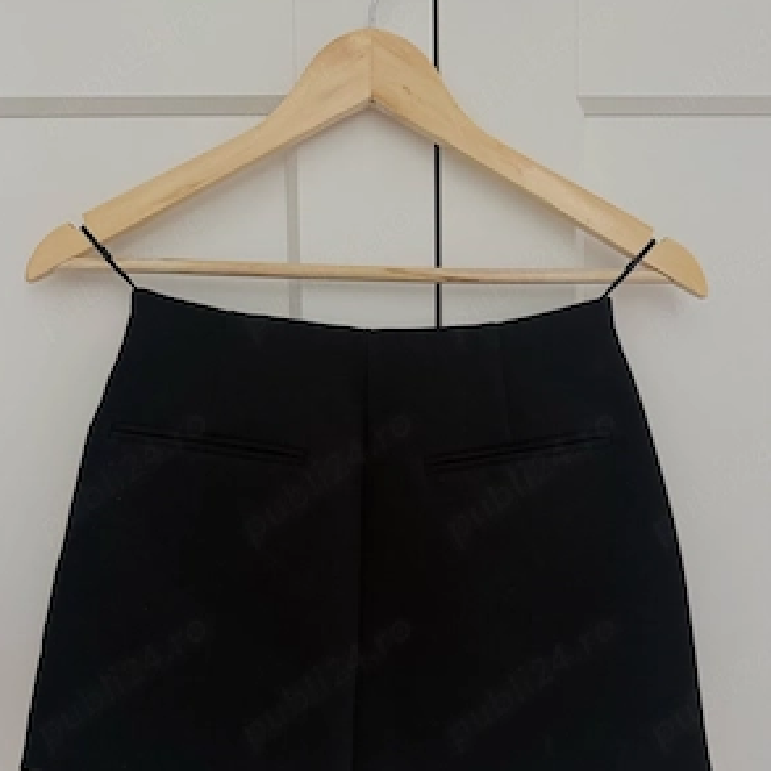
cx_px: 379
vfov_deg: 54.6
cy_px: 508
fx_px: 731
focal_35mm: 29
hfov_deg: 55.6
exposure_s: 1/119
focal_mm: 6.76
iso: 200
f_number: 1.78
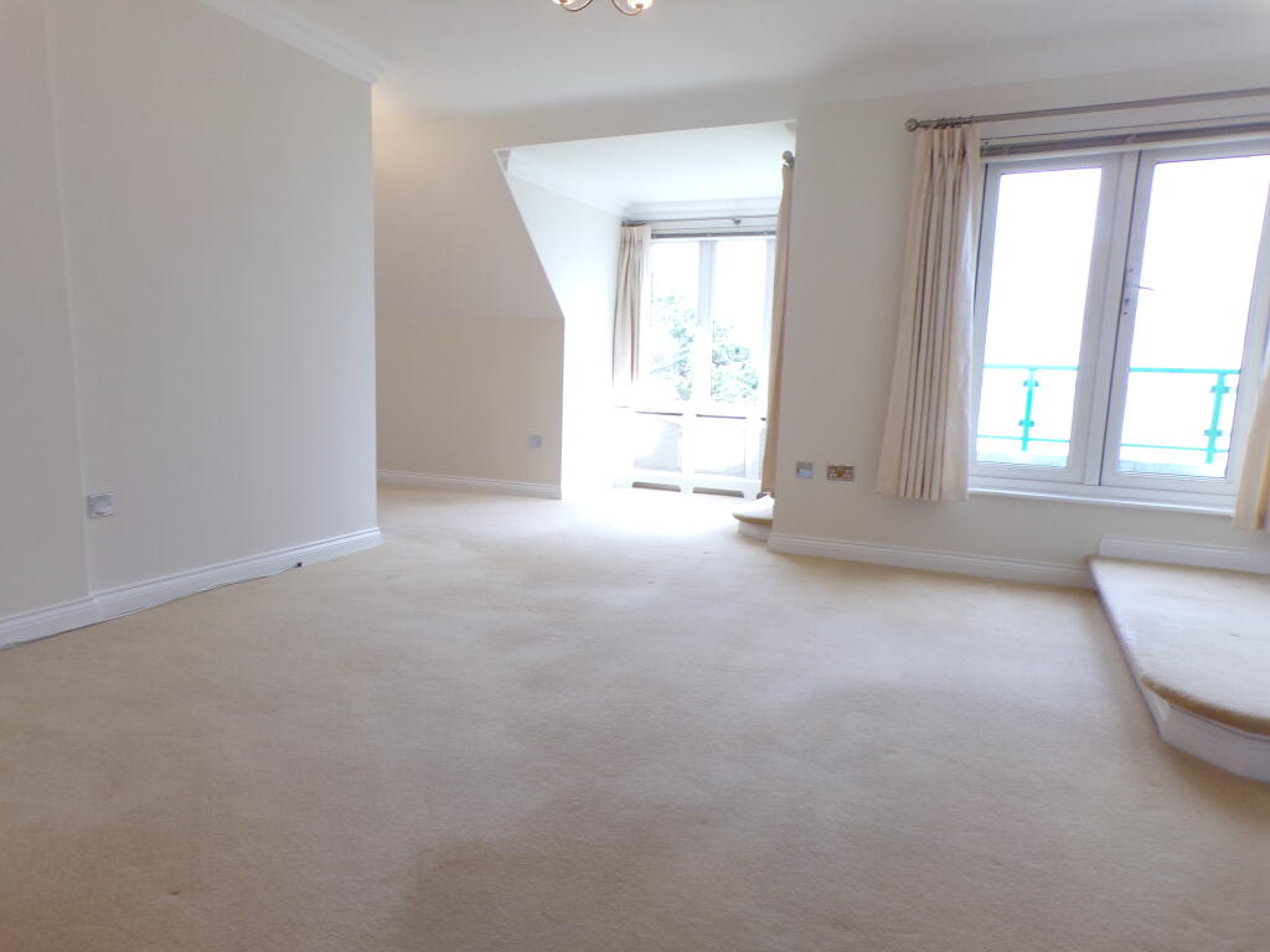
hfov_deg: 71.6
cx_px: 635
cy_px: 476
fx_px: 881
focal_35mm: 24
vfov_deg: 56.8
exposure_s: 1/38
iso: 80
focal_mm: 4.3
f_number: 4.3
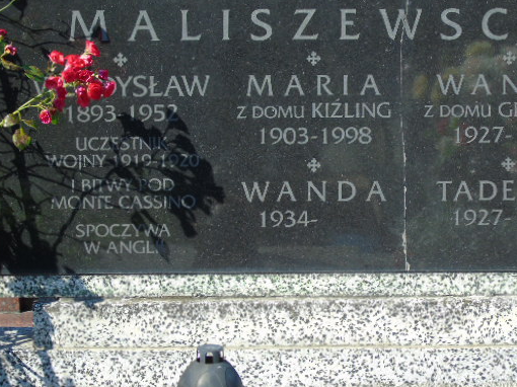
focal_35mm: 118
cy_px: 223
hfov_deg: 16.7
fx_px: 1762
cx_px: 311
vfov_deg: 12.5
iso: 80
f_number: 4.3
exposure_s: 1/250
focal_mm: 17
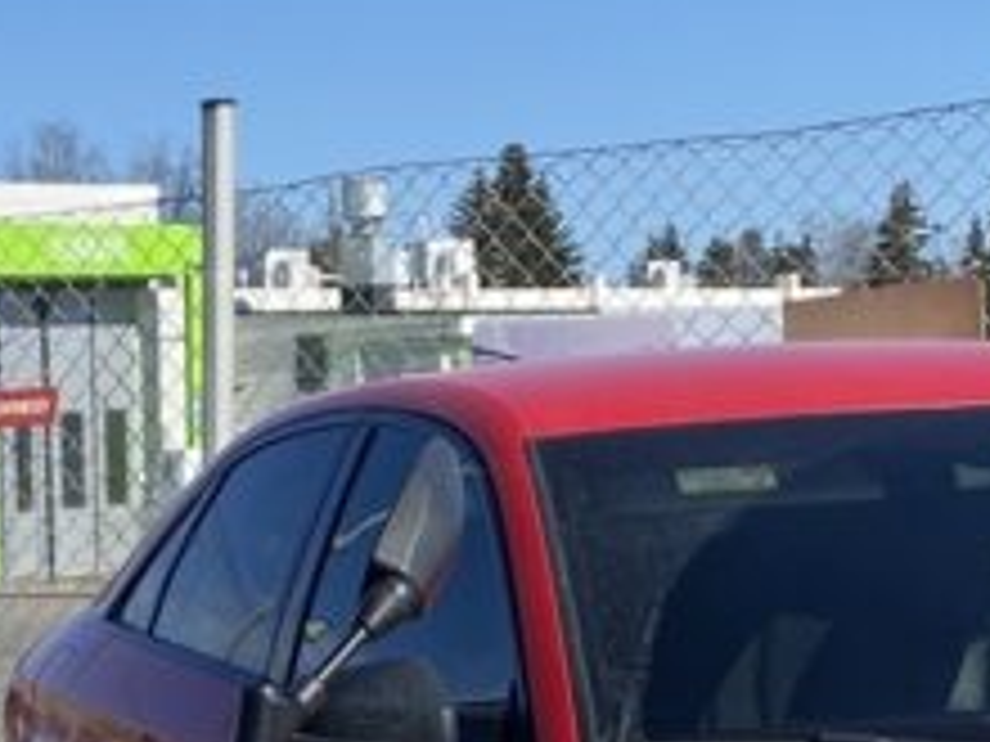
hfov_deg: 15.7
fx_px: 3461
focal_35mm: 121
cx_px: -176
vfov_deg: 10.7
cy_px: 1686
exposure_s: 1/1629
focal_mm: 4.25
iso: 32
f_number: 1.8
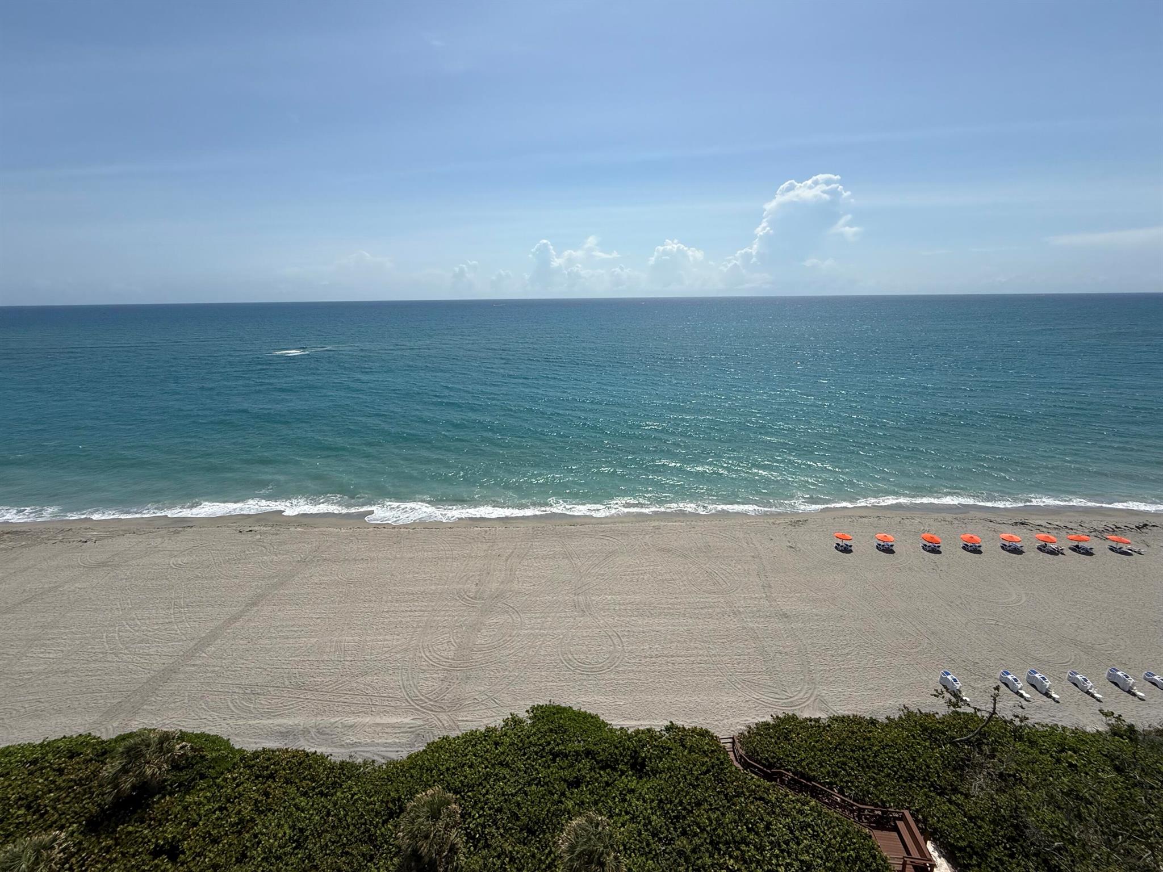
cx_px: 582
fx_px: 470
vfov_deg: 85.7
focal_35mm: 14
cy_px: 436
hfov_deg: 102.1
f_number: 2.2
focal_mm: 2.22
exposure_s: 1/6173
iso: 64
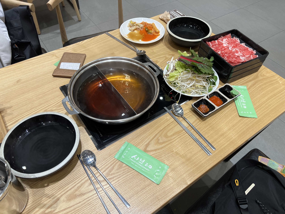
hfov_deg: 67.3
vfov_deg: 53.1
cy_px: 107
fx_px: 214
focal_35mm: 26
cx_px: 142
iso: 80
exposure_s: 1/120
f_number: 1.5
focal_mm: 5.7
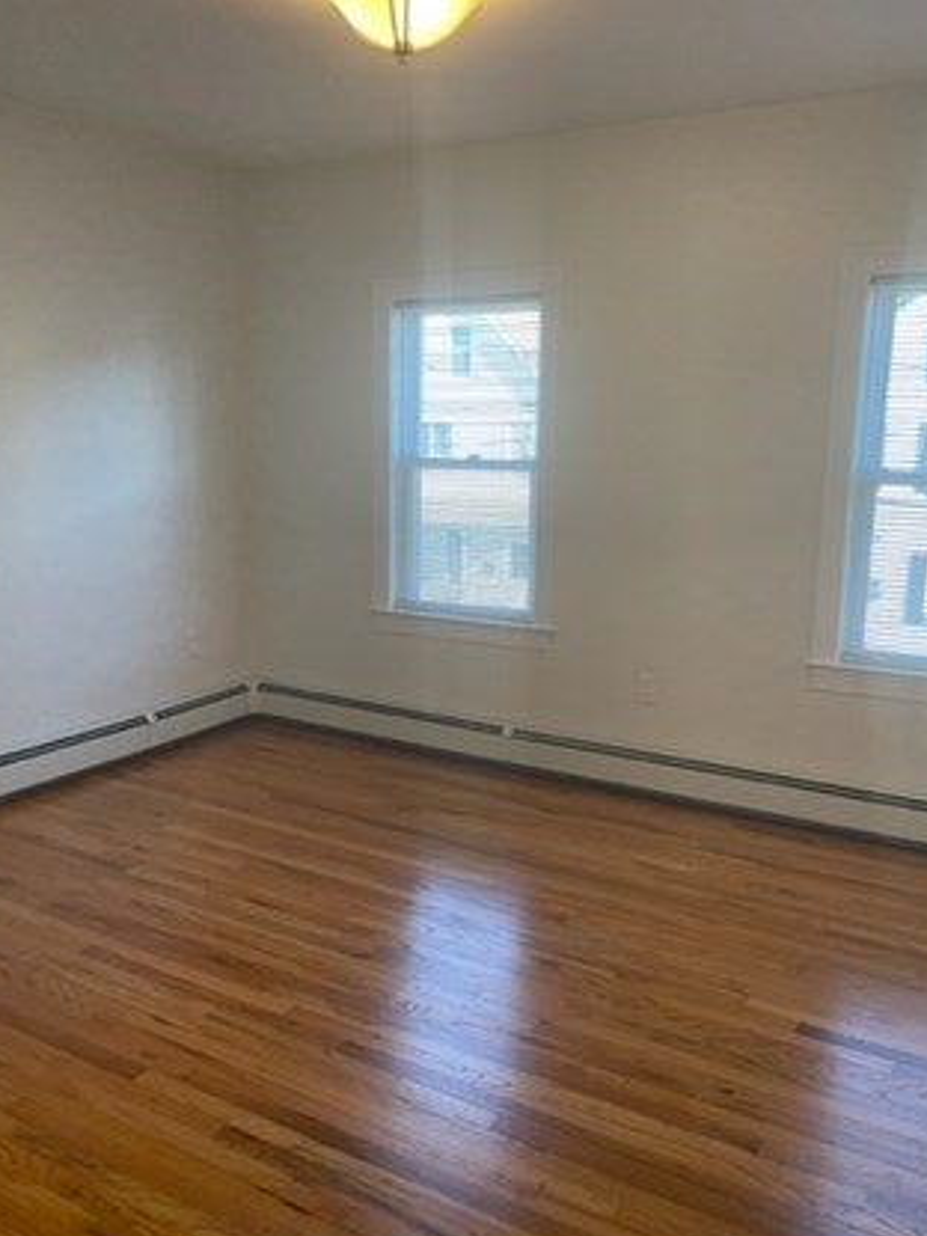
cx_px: 452
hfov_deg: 46.8
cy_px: 615
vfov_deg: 60.0
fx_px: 1071
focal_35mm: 30
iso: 64
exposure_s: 1/120
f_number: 1.6
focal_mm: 4.2
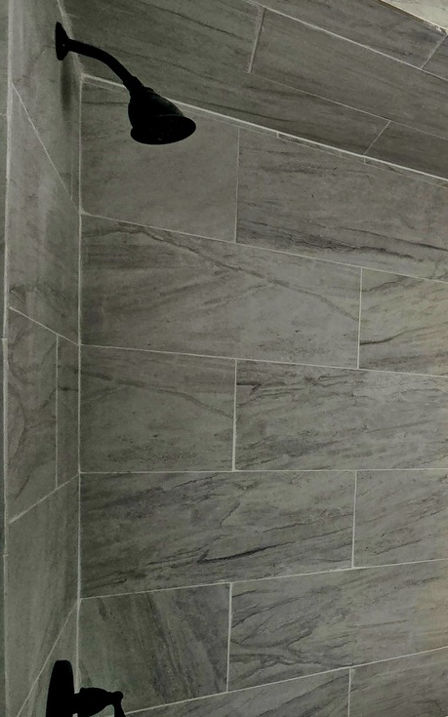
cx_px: 650
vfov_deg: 67.4
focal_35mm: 27
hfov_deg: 30.0
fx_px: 528
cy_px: 445
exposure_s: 1/212
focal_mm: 2.2
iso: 50
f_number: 2.2
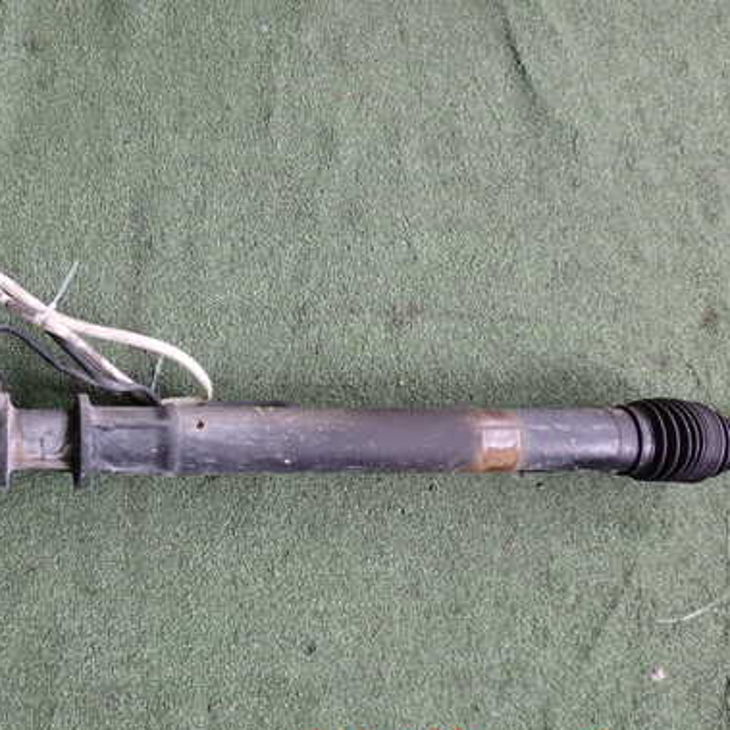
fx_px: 1002
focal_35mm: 42
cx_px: 169
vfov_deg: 40.0
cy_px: 341
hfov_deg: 38.8
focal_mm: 5.4
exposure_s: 1/60
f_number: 2.3
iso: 200
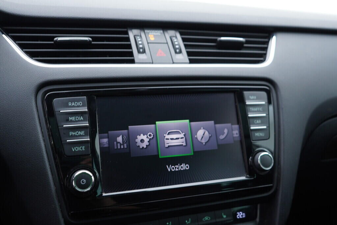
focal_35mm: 36
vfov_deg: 36.9
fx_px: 337
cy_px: 112
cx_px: 168
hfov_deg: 53.1
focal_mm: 24
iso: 160
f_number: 2.8
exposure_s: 1/40
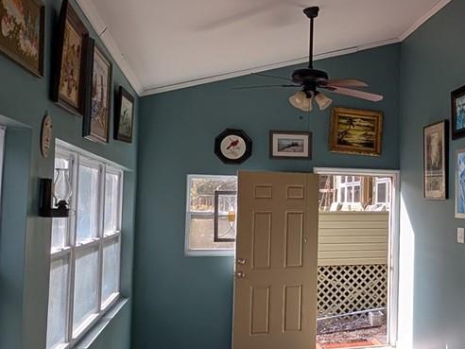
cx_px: 431
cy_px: 175
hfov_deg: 43.2
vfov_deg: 36.8
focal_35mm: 39
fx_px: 524
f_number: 1.95
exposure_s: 1/188
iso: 38
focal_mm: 2.23
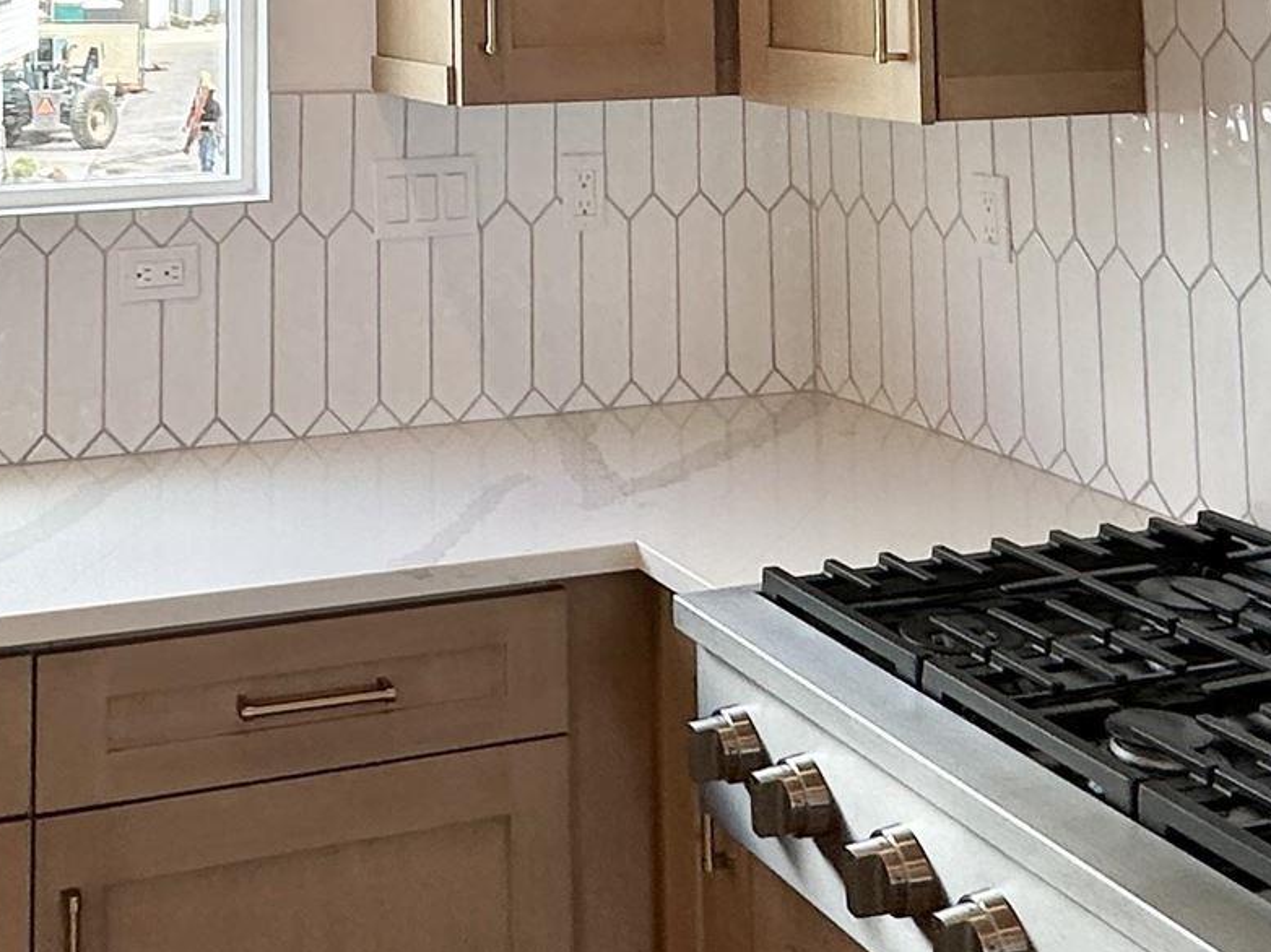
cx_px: 392
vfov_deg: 23.6
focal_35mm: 55
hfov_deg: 34.5
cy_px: -263
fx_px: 2019
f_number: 2.2
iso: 40
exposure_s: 1/168
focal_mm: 2.22
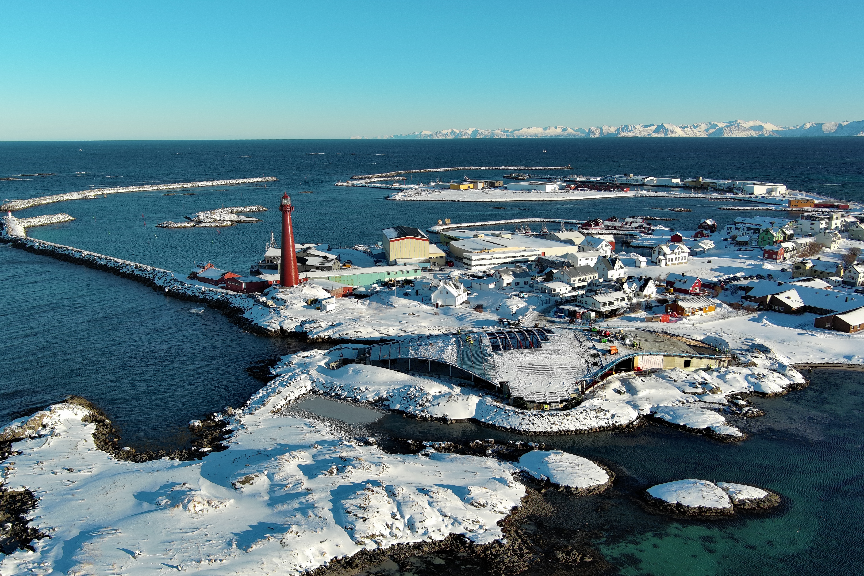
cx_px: 414
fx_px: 768
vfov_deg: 41.1
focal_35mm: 32
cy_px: 313
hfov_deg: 58.7
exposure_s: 1/290
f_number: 2.8
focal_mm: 10.57
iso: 100
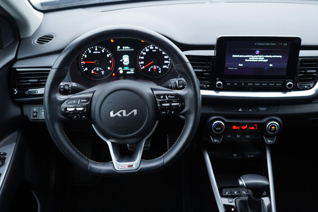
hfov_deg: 53.1
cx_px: 159
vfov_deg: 36.9
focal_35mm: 36
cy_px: 106
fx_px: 318
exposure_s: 1/40
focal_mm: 24
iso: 250
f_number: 2.8
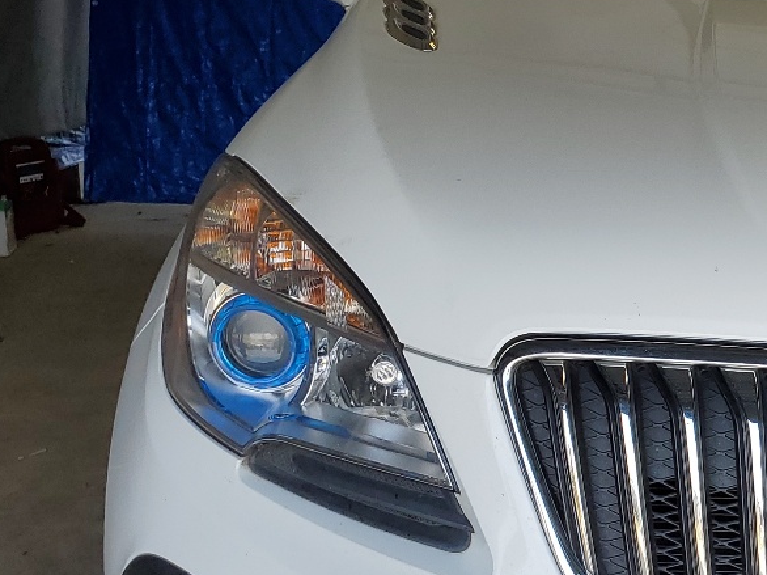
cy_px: 358
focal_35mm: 71
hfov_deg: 24.9
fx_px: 1573
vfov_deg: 20.7
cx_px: 903
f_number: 1.5
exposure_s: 1/588
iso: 50
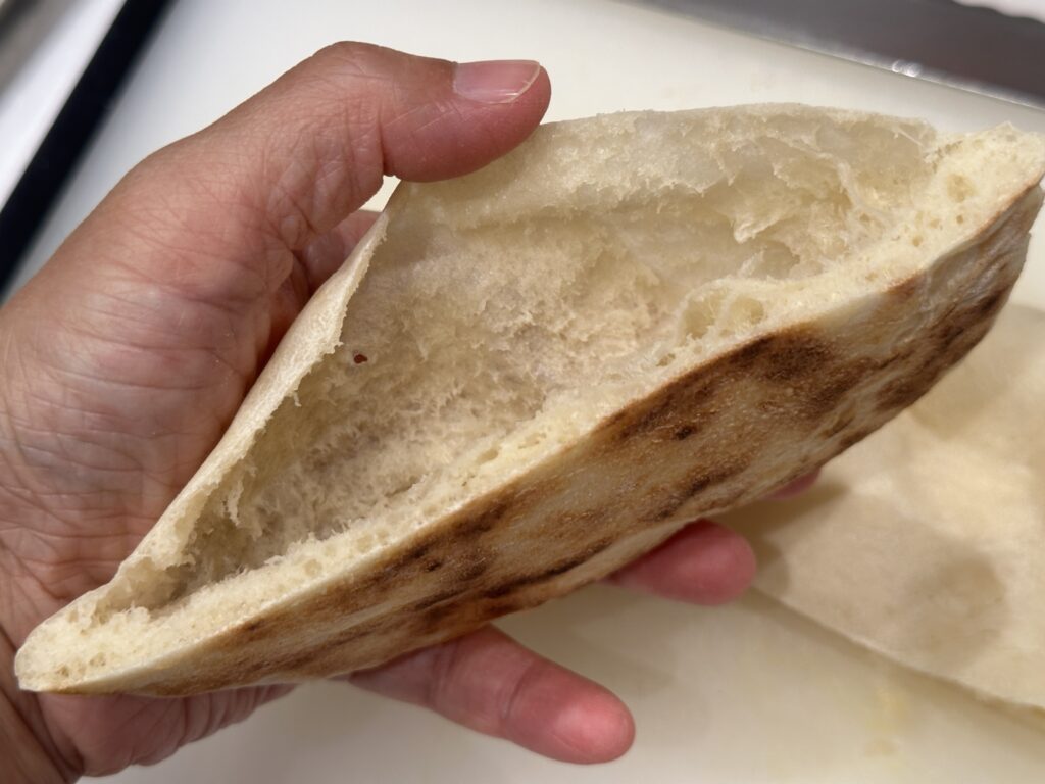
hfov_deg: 39.7
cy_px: 392
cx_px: 522
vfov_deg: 30.3
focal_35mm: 48
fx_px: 1449
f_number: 1.78
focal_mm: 6.86
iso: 125
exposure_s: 1/50
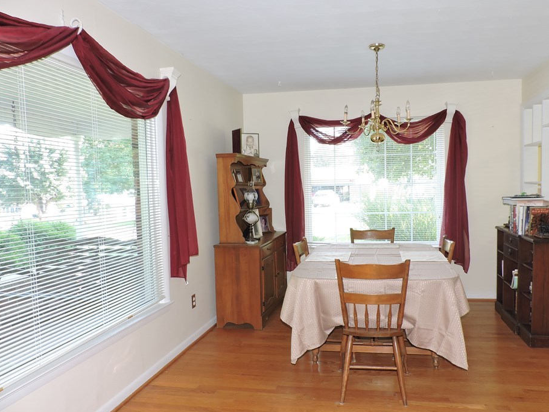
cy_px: 217
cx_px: 305
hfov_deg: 65.1
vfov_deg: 51.4
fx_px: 428
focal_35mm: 27
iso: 200
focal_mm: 4.3
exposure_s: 1/30
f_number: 3
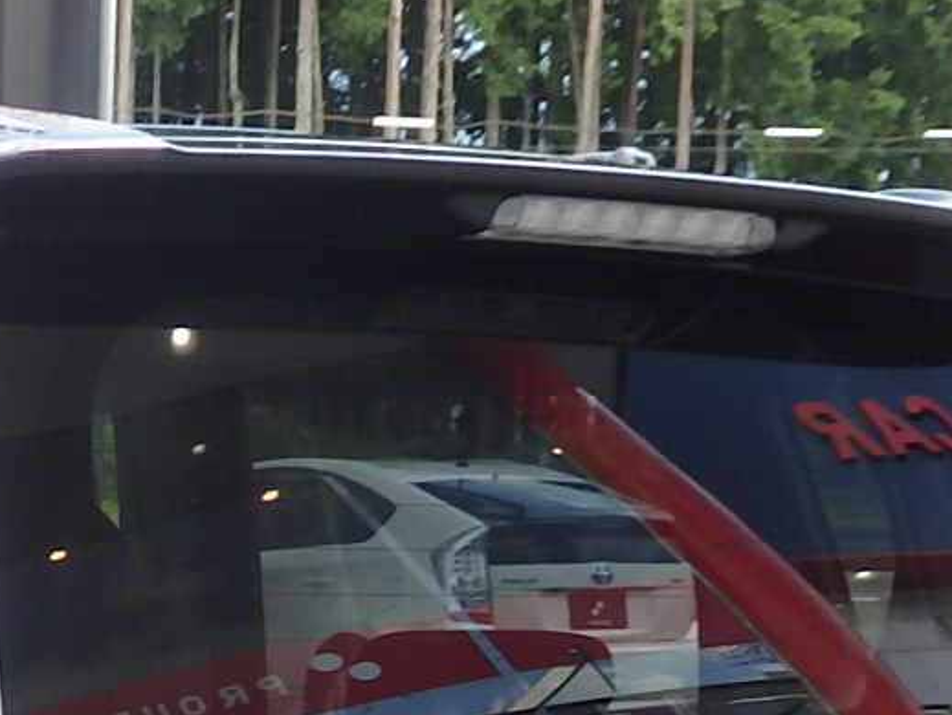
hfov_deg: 15.6
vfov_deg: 11.3
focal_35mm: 122
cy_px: 1276
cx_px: -176
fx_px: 3358
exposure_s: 1/30
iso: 125
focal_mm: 6
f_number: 3.4
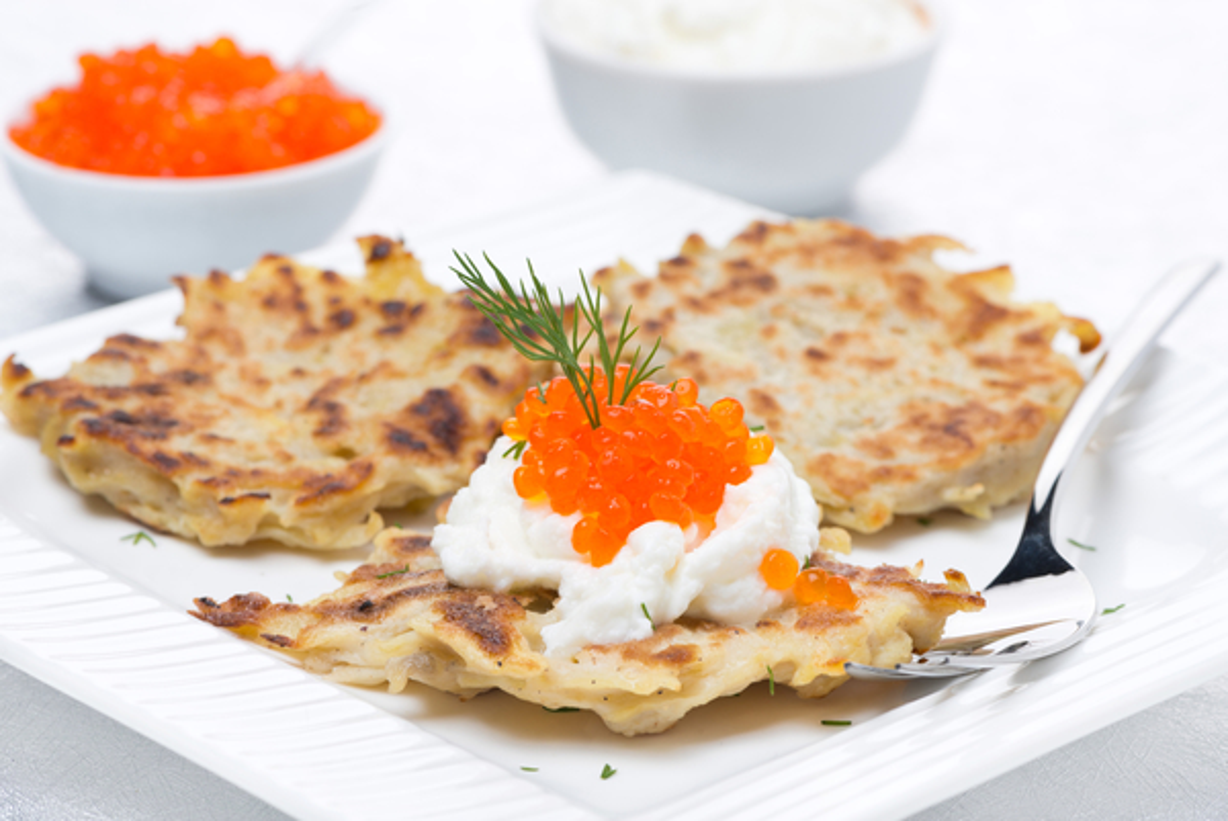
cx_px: 614
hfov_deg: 19.4
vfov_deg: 13.1
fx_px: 3584
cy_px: 410
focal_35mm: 105
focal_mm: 105
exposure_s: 1/125
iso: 100
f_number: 14
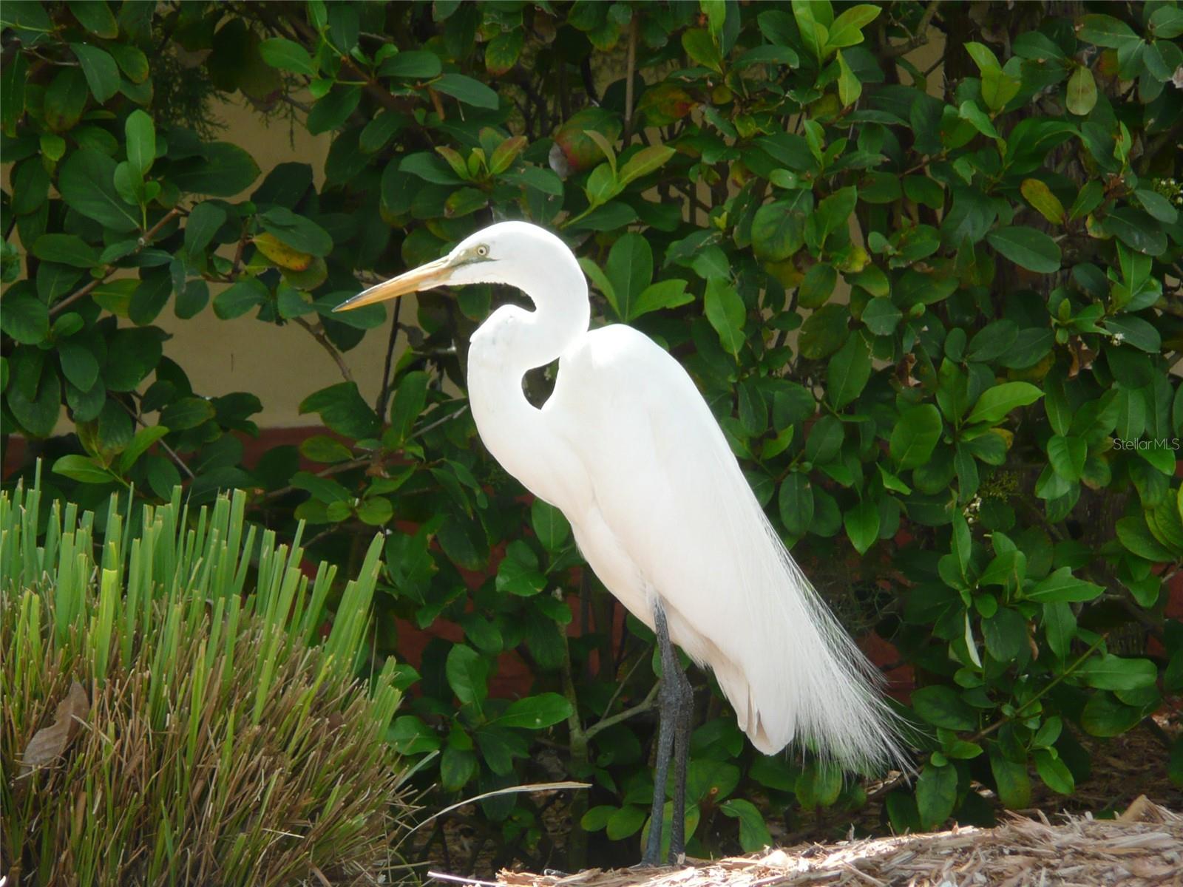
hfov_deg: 5.9
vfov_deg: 4.4
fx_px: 11483
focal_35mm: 336
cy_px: 444
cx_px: 592
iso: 100
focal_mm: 46
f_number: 4.9
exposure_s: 1/125
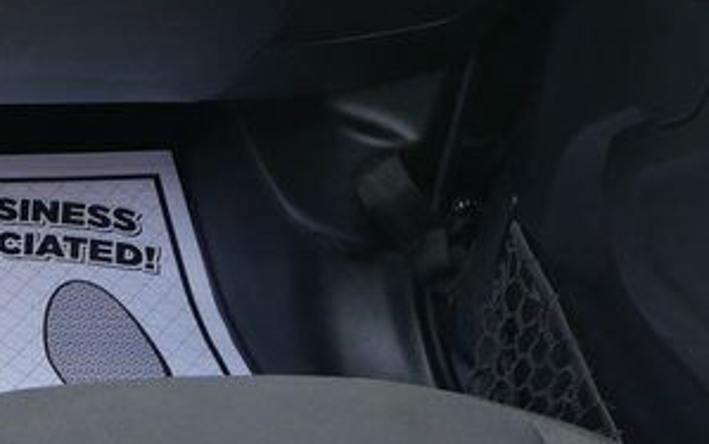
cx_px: -503
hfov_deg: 19.1
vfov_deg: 14.7
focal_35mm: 87
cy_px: -31
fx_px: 1681
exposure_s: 1/125
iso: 200
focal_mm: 12
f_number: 4
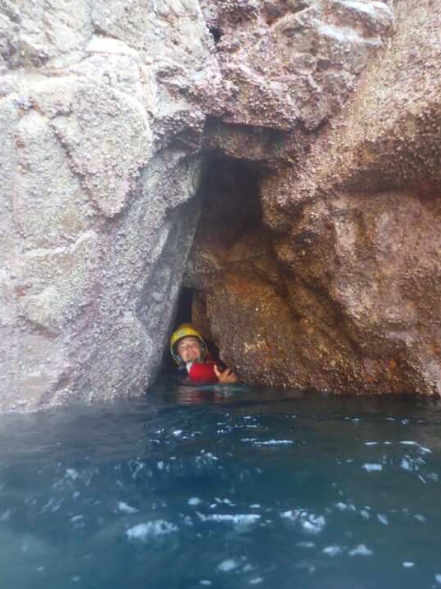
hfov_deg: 48.2
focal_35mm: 29
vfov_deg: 61.6
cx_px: 214
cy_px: 318
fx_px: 493
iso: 200
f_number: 2
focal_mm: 4.5
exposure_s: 1/40
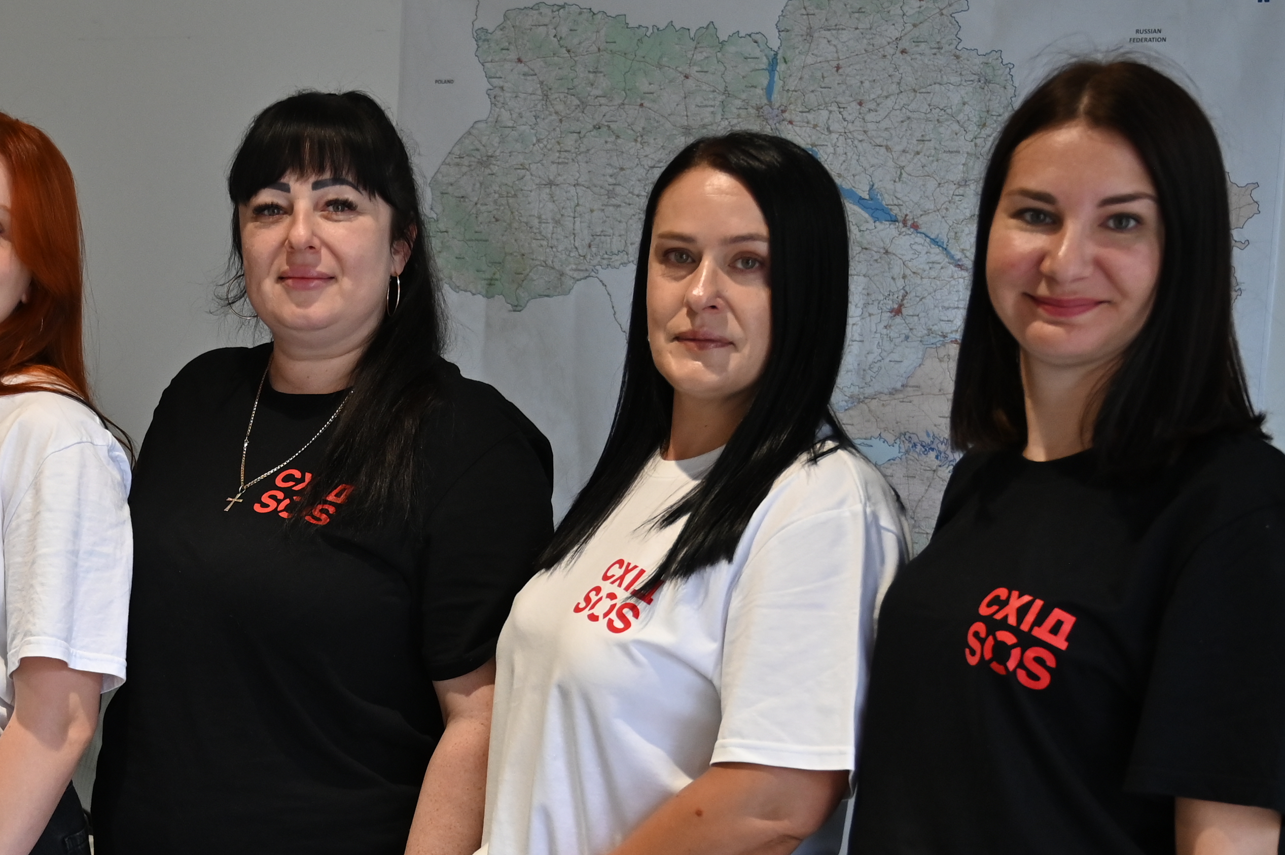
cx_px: 255
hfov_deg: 26.8
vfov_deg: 18.2
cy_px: 693
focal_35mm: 74
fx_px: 2640
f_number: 4
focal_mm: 31
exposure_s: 1/200
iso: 800
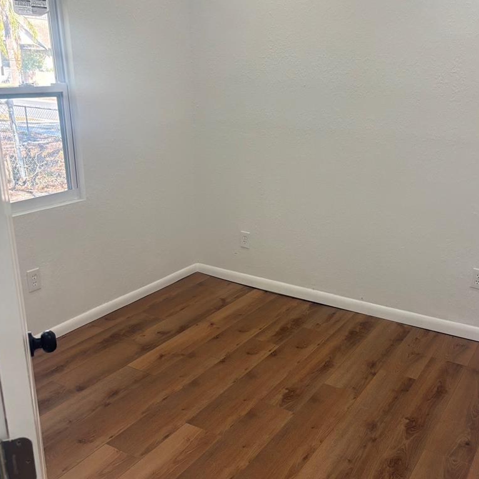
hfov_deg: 45.9
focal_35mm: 36
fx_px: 564
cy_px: 274
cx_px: 277
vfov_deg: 45.9
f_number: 1.6
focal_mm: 5.96
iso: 100
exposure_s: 1/120
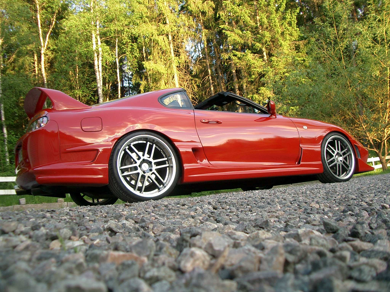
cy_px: 146
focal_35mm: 35
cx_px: 195
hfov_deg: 52.6
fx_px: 394
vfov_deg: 40.7
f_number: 2.6
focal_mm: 5.8
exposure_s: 1/60
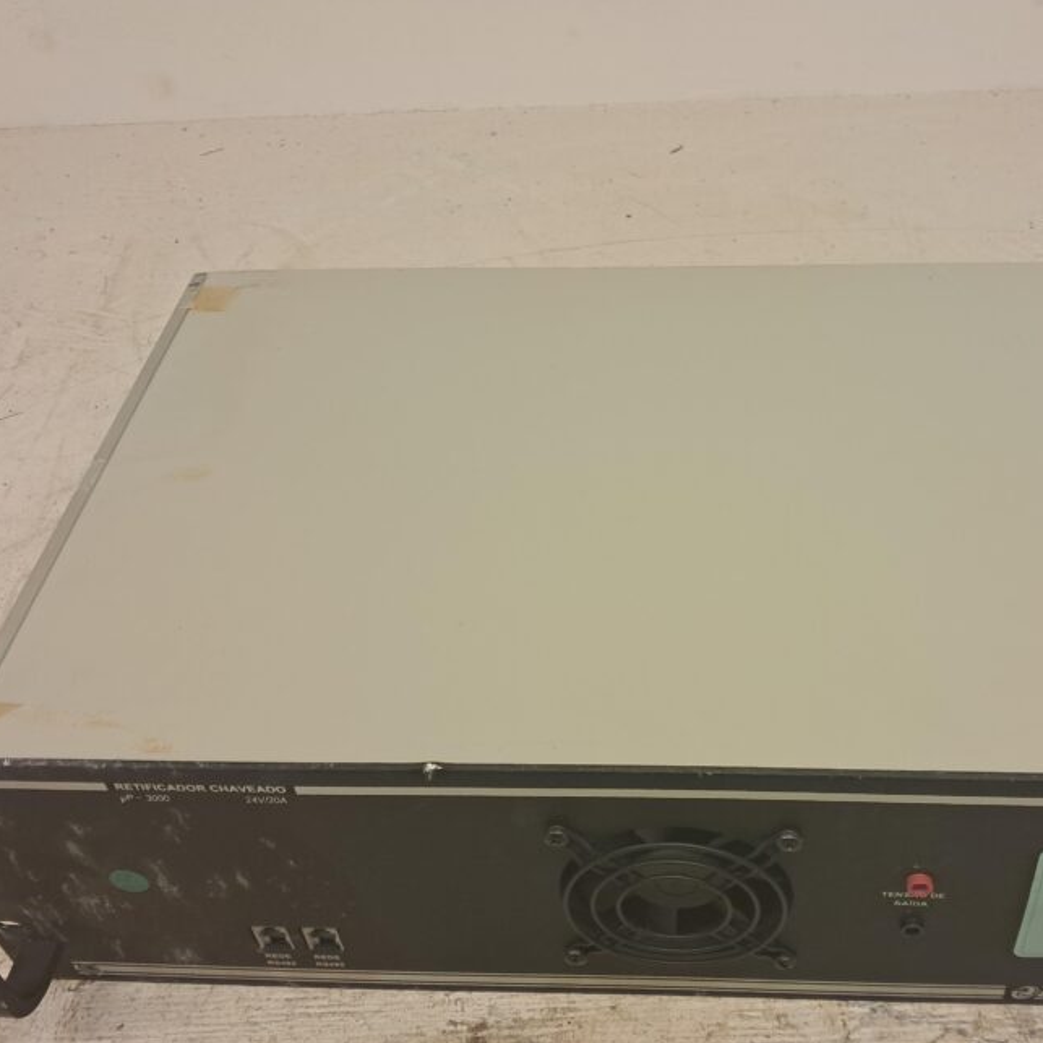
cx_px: 667
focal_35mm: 38
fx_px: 1295
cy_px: 607
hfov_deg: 43.4
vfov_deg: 43.7
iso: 80
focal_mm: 4
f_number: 1.8
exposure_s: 1/50
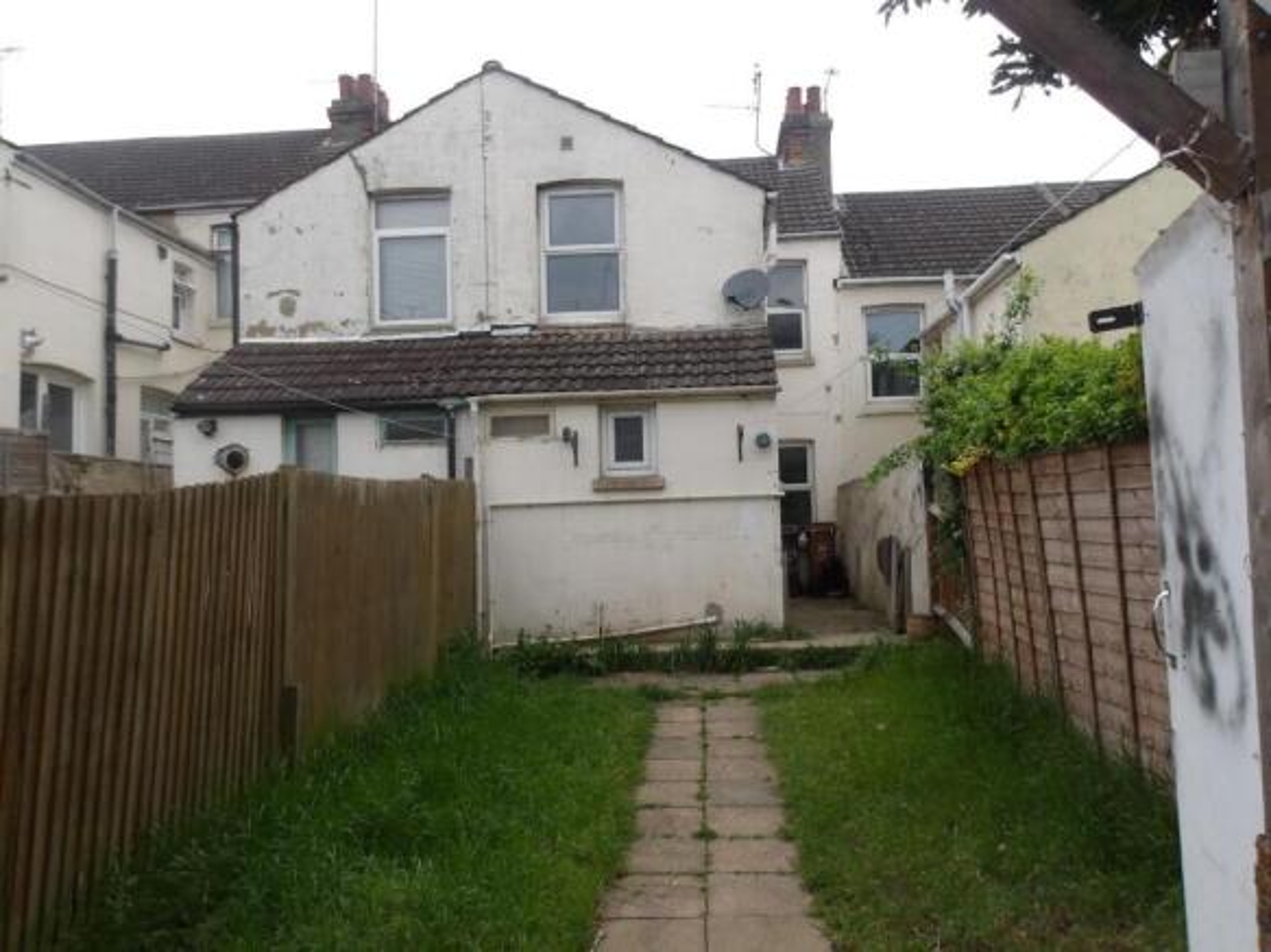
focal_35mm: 27
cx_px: 636
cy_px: 476
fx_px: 991
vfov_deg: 51.3
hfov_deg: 65.3
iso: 100
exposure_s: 1/278
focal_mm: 4.9
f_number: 3
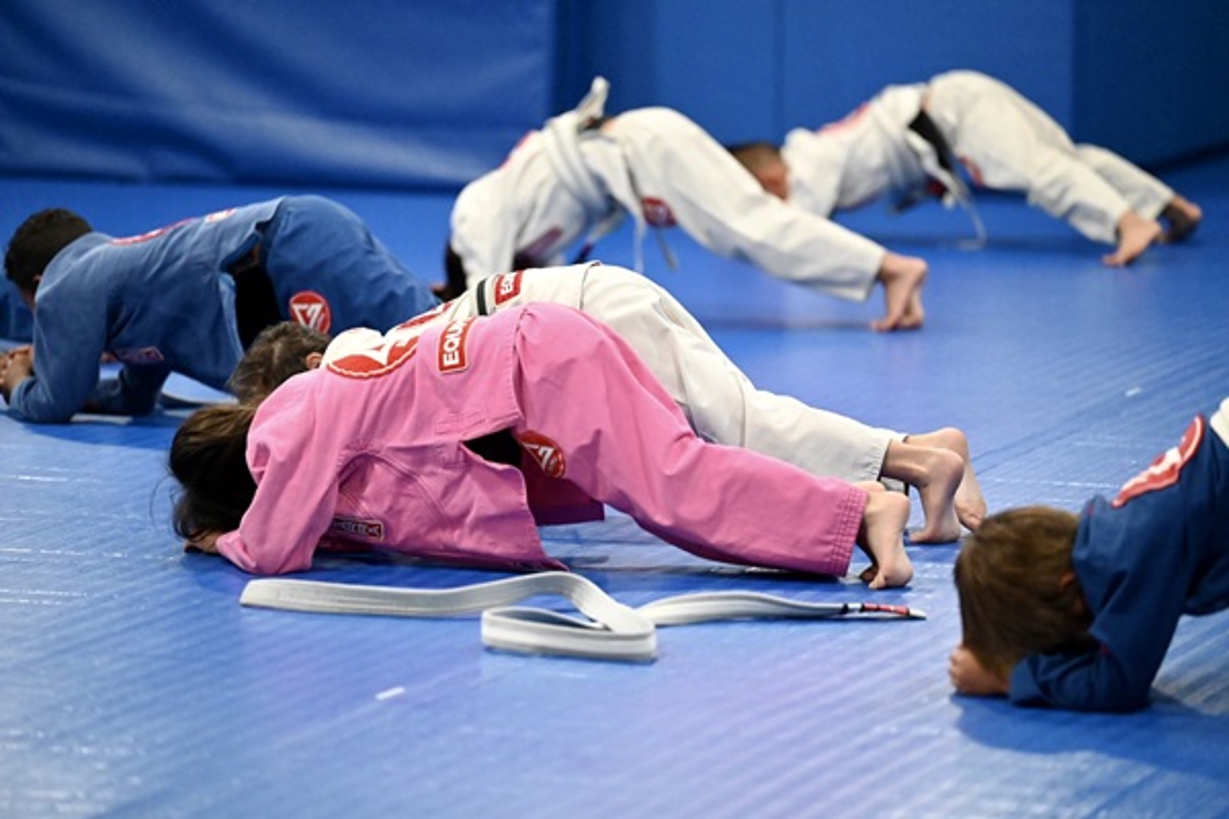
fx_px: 6827
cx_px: 614
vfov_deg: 6.9
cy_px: 410
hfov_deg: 10.3
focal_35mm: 200
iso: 12800
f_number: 2.8
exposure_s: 1/640
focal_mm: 200
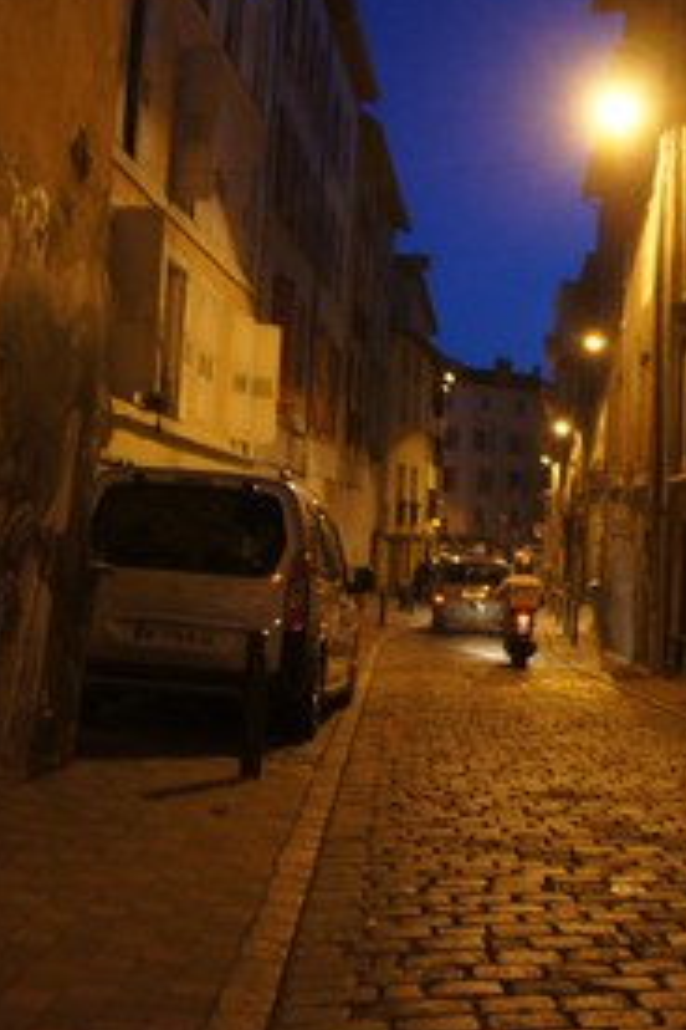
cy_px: 513
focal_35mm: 45
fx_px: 1286
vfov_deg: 43.6
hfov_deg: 29.3
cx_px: 529
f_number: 3.5
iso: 1600
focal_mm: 18
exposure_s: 1/25
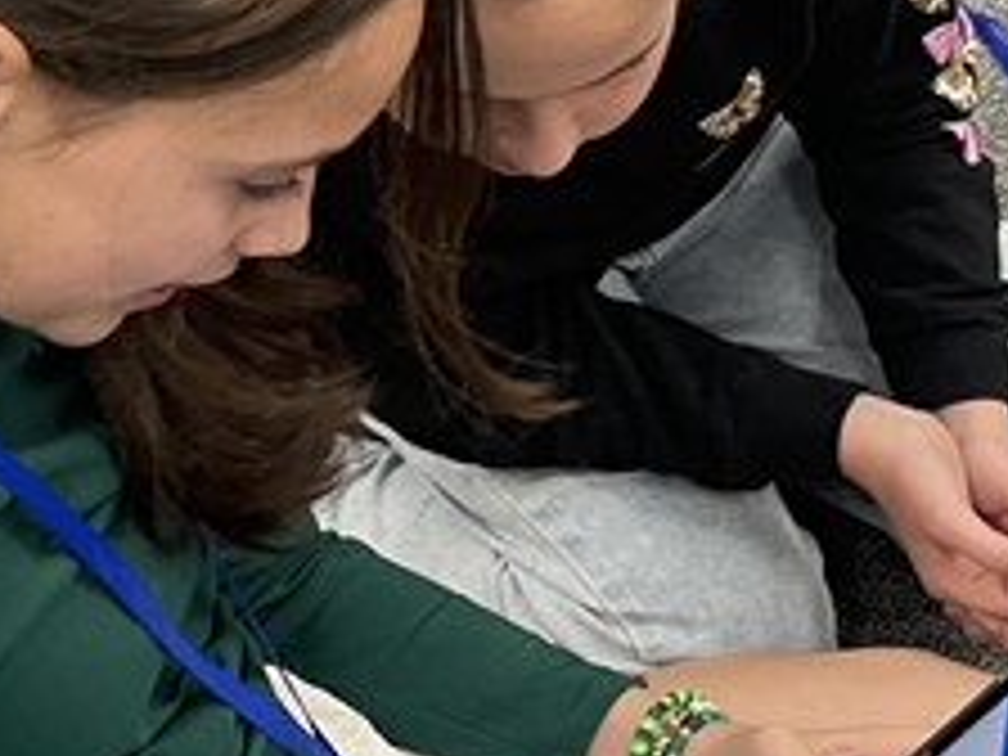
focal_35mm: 119
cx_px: 1602
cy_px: 382
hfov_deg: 15.1
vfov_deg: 12.5
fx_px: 3465
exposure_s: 1/60
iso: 125
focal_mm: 4.2
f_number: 1.6
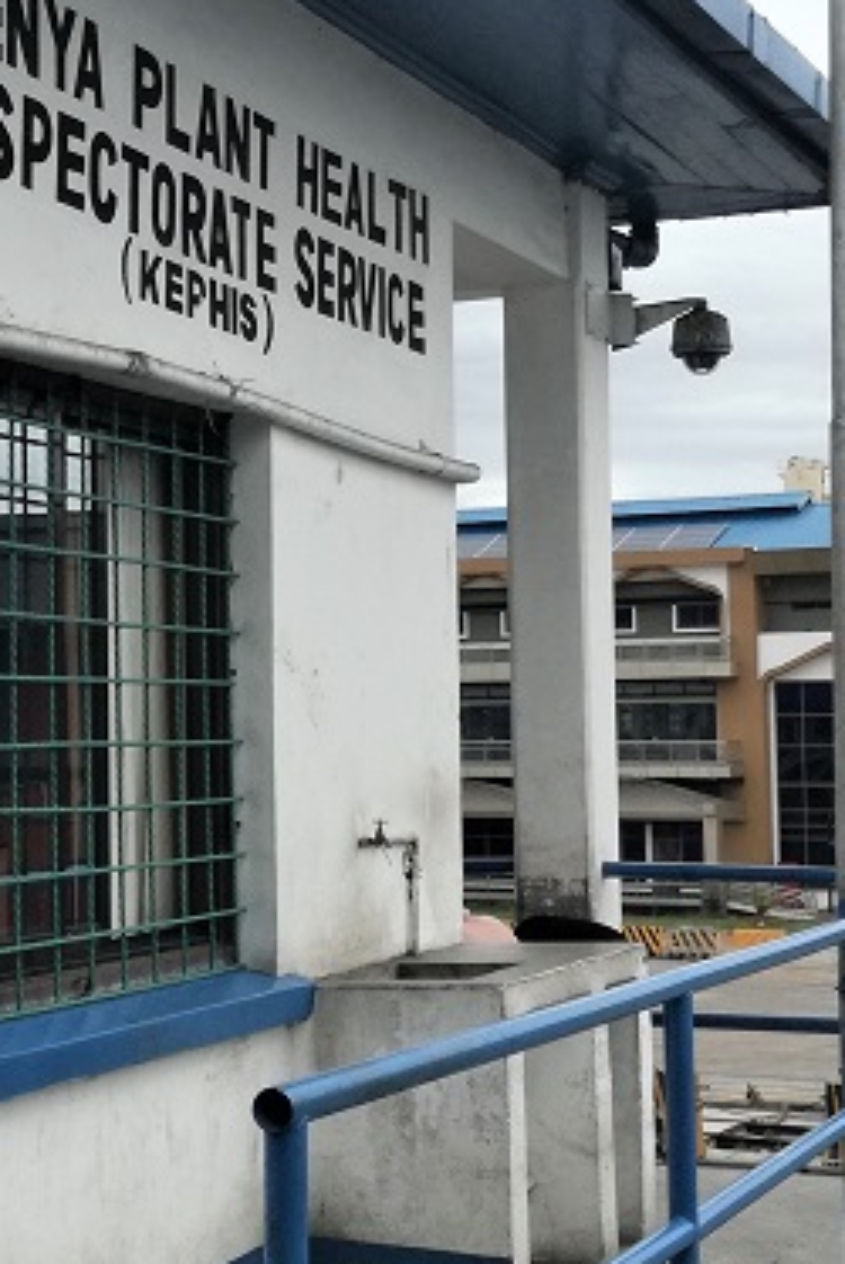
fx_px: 1581
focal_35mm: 45
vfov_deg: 43.5
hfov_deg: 29.2
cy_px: 564
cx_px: 162
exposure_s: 1/1946
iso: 50
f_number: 2
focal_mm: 3.79
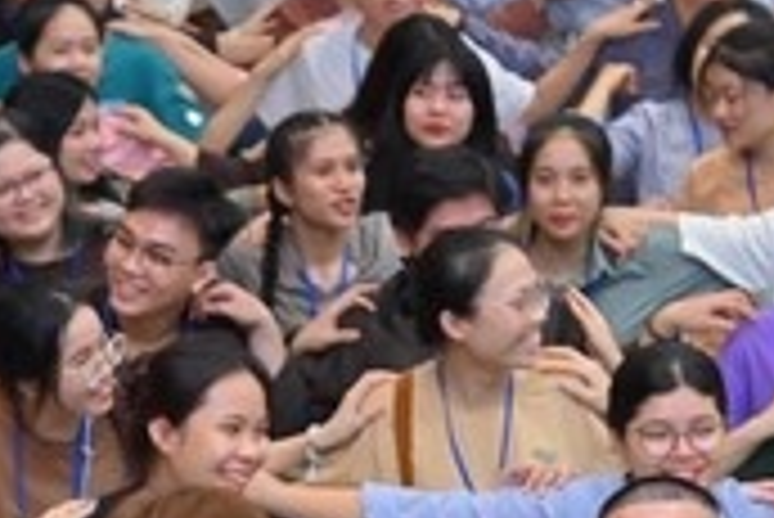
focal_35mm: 245
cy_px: 935
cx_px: -284
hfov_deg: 8.3
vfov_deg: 5.5
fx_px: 5272
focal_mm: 65
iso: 1600
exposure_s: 1/125
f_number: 4.5
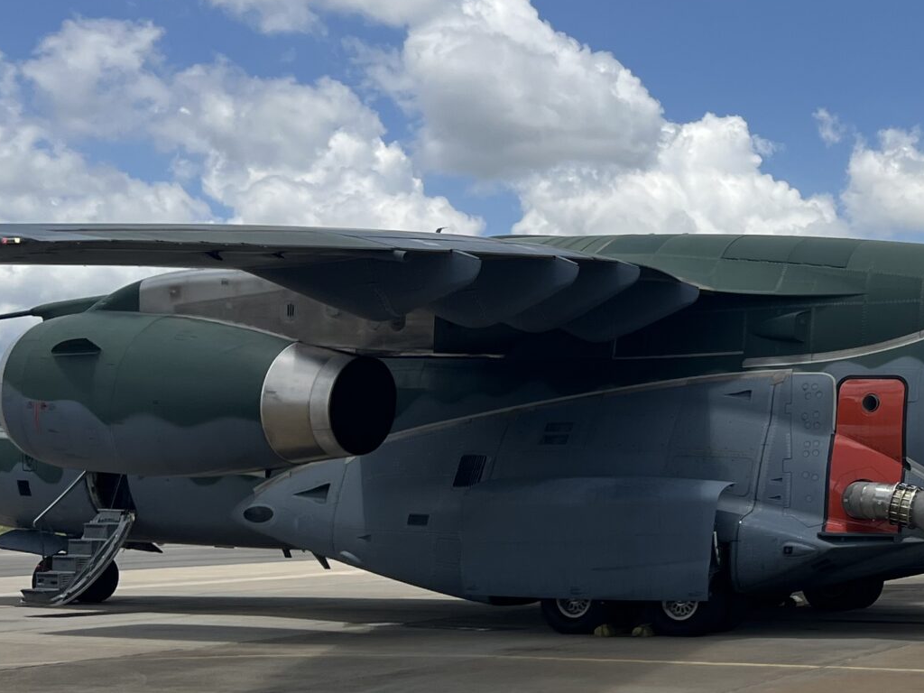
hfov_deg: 27.9
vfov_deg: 22.5
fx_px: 1735
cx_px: 948
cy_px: 218
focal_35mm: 65
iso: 50
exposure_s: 1/7463
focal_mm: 5.7
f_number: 1.5
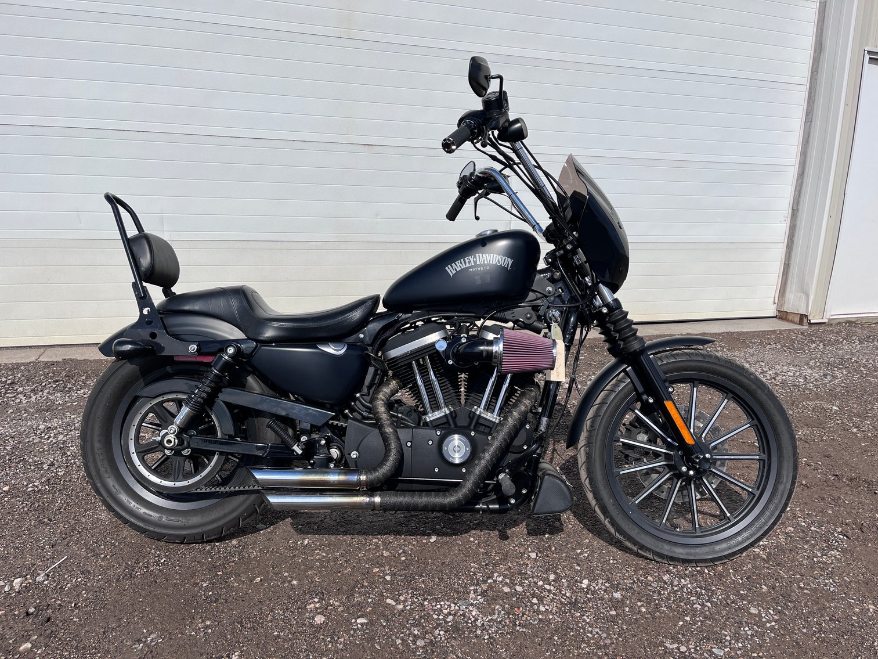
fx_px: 660
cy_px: 330
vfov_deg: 53.1
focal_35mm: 26
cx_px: 439
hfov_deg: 67.3
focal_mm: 5.1
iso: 50
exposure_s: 1/8403
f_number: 1.6
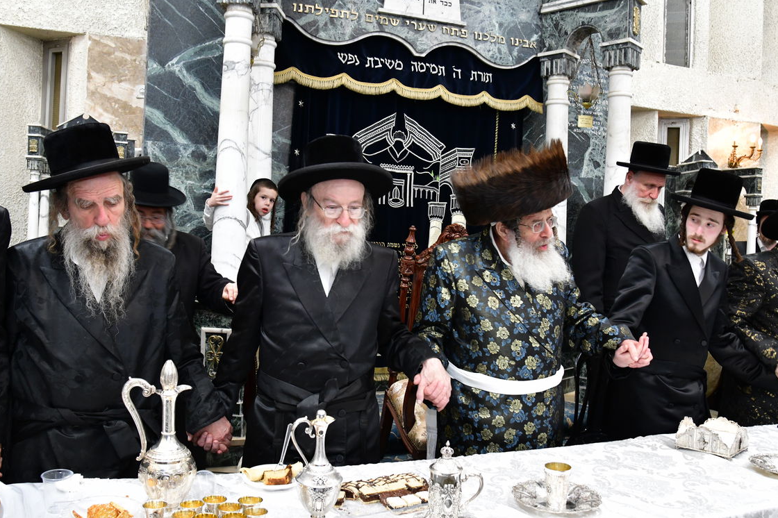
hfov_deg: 61.9
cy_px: 255
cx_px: 388
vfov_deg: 43.6
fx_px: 648
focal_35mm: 30
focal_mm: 24
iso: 2000
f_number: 5.6
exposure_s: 1/100
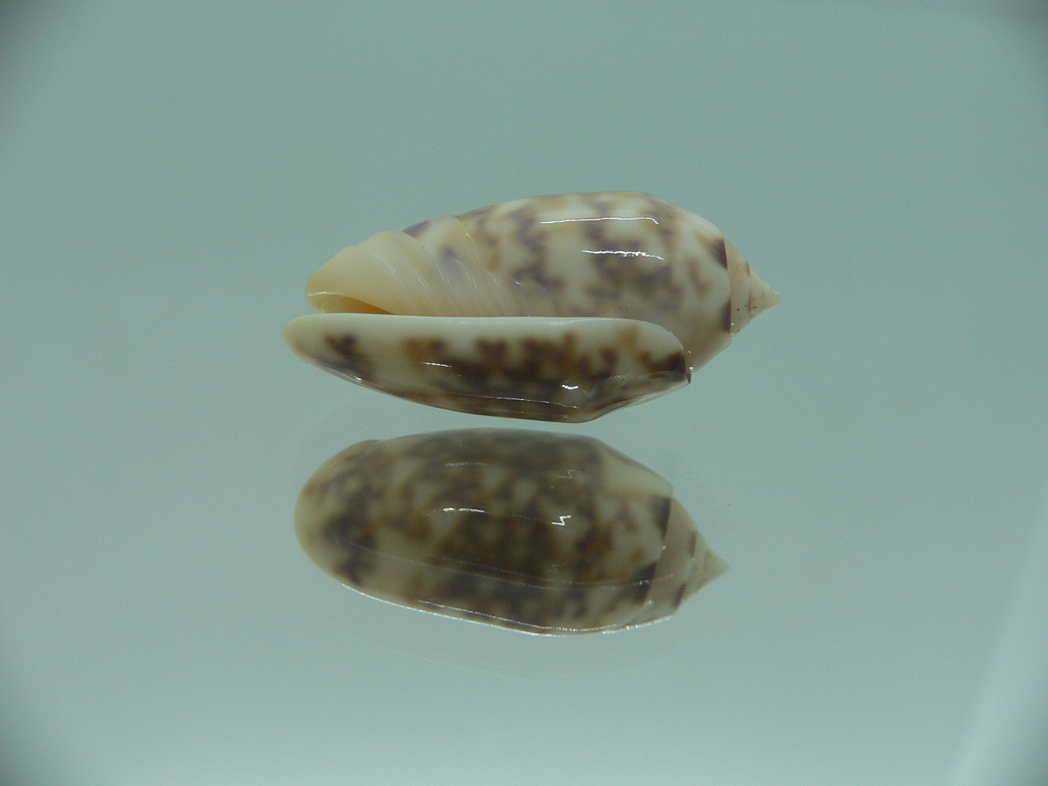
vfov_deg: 40.7
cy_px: 393
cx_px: 524
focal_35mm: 35
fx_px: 1060
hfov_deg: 52.6
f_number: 2.8
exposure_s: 1/60
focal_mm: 4.6
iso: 80
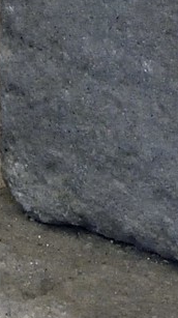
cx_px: 78
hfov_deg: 3.7
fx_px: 2761
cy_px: -856
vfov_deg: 5.8
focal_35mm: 328
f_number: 6.3
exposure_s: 1/6
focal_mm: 40
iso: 1600
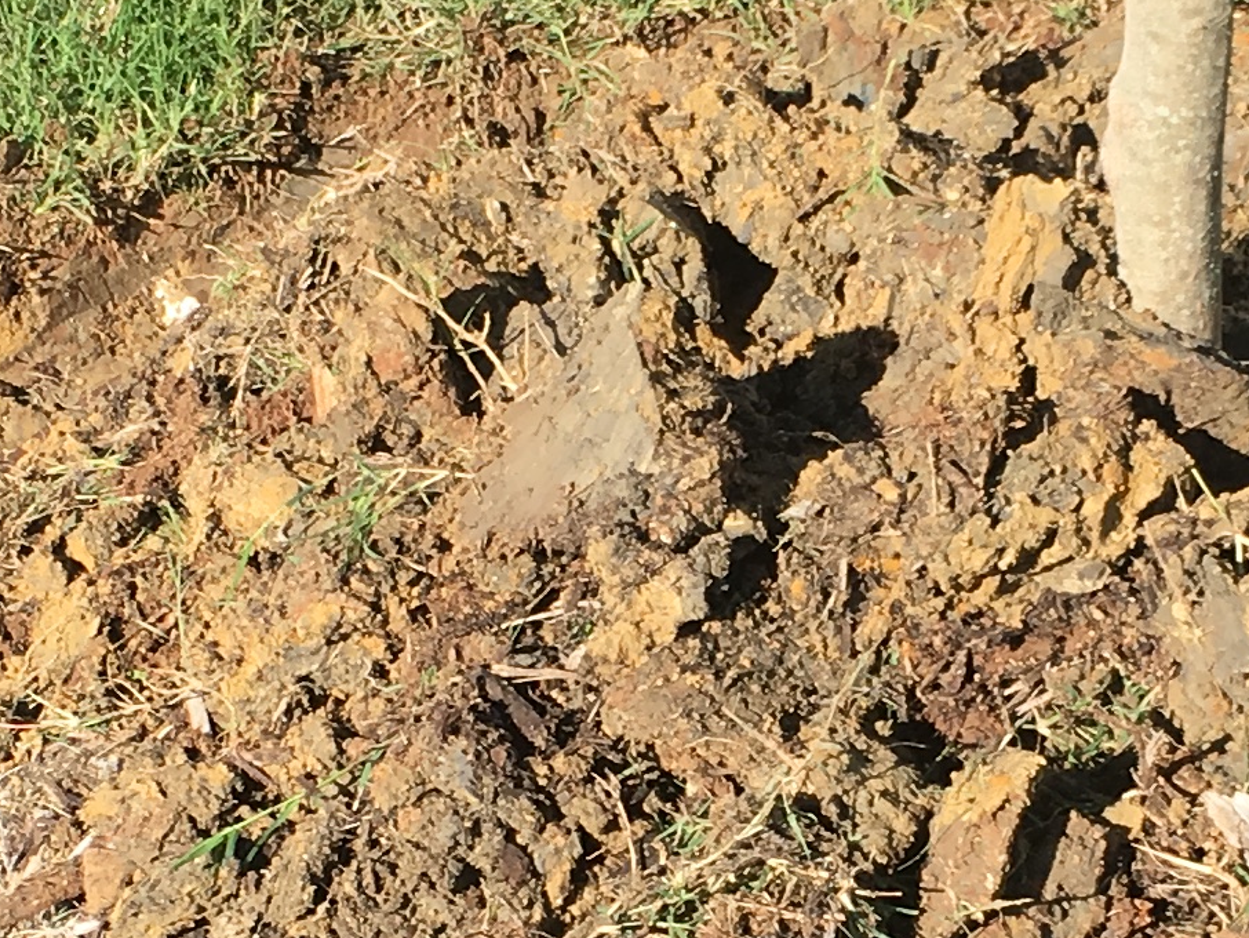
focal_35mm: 129
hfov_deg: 15.3
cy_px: 800
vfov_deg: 11.4
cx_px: 818
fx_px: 4656
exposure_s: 1/818
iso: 25
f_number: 2.2
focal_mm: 4.15
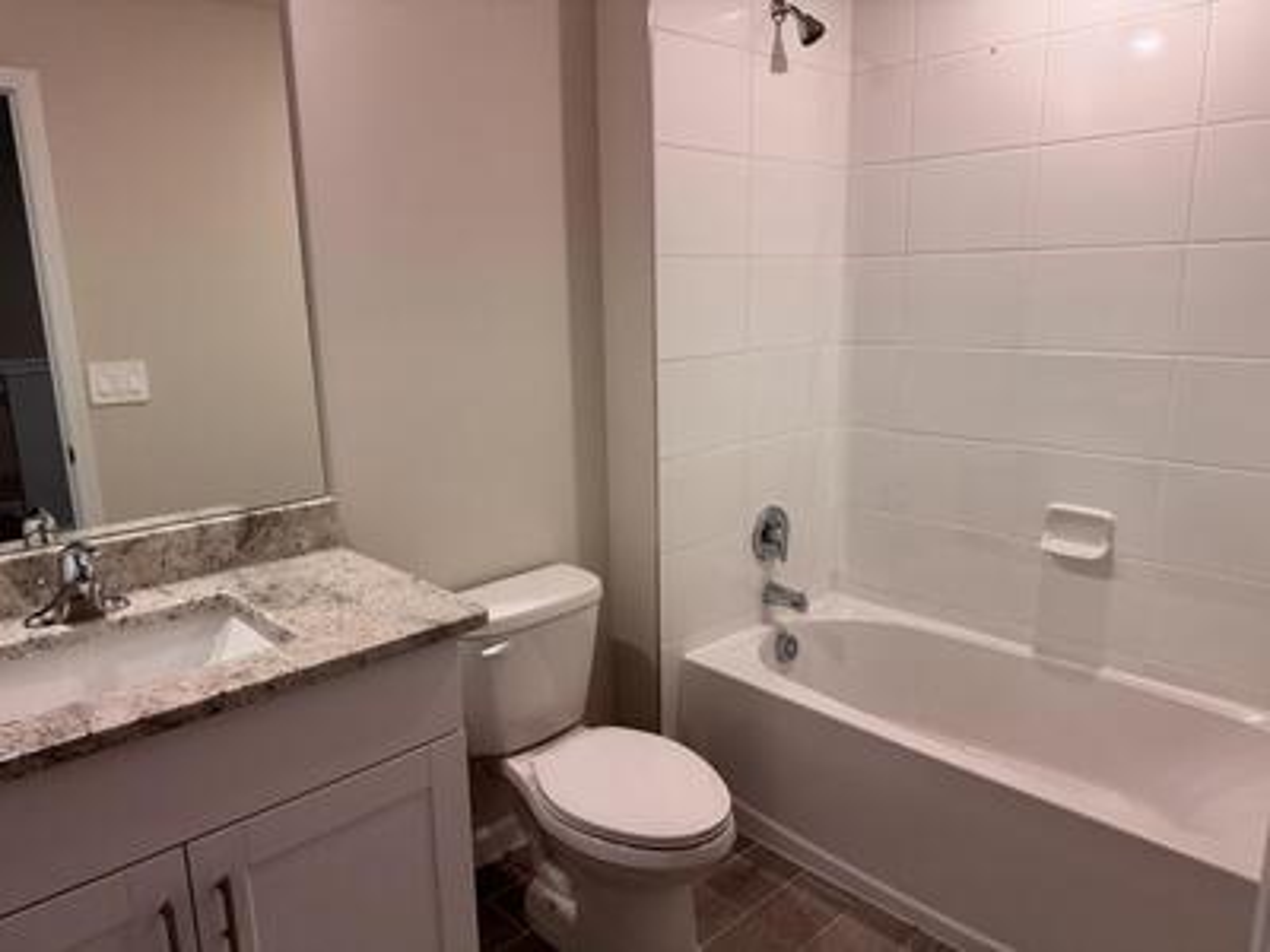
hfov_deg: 71.6
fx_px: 881
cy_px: 476
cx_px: 635
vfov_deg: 56.8
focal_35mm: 24
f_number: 1.78
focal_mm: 6.76
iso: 125
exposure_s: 1/120
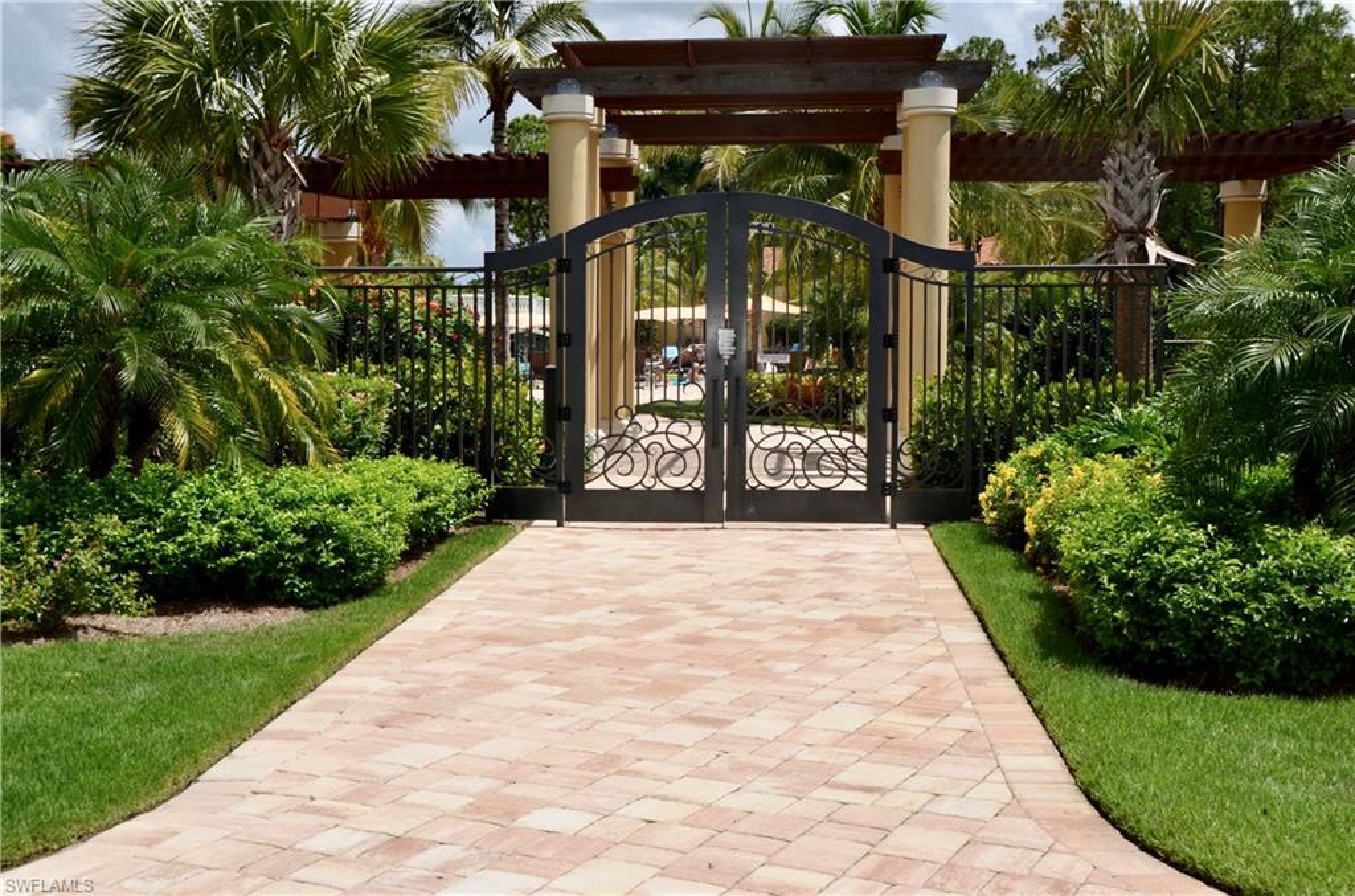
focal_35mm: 48
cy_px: 448
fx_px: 1802
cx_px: 678
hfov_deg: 41.2
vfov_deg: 27.9
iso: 100
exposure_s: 1/250
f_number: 9
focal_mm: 32
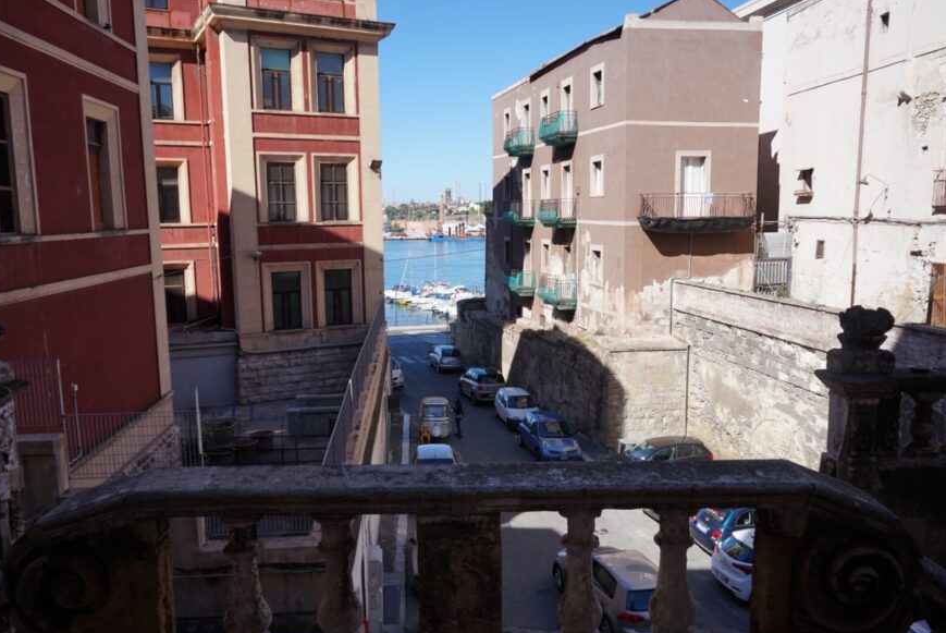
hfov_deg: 63.6
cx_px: 480
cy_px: 326
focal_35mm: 29
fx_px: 763
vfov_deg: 45.0
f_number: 11
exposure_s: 1/125
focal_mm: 28
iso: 100
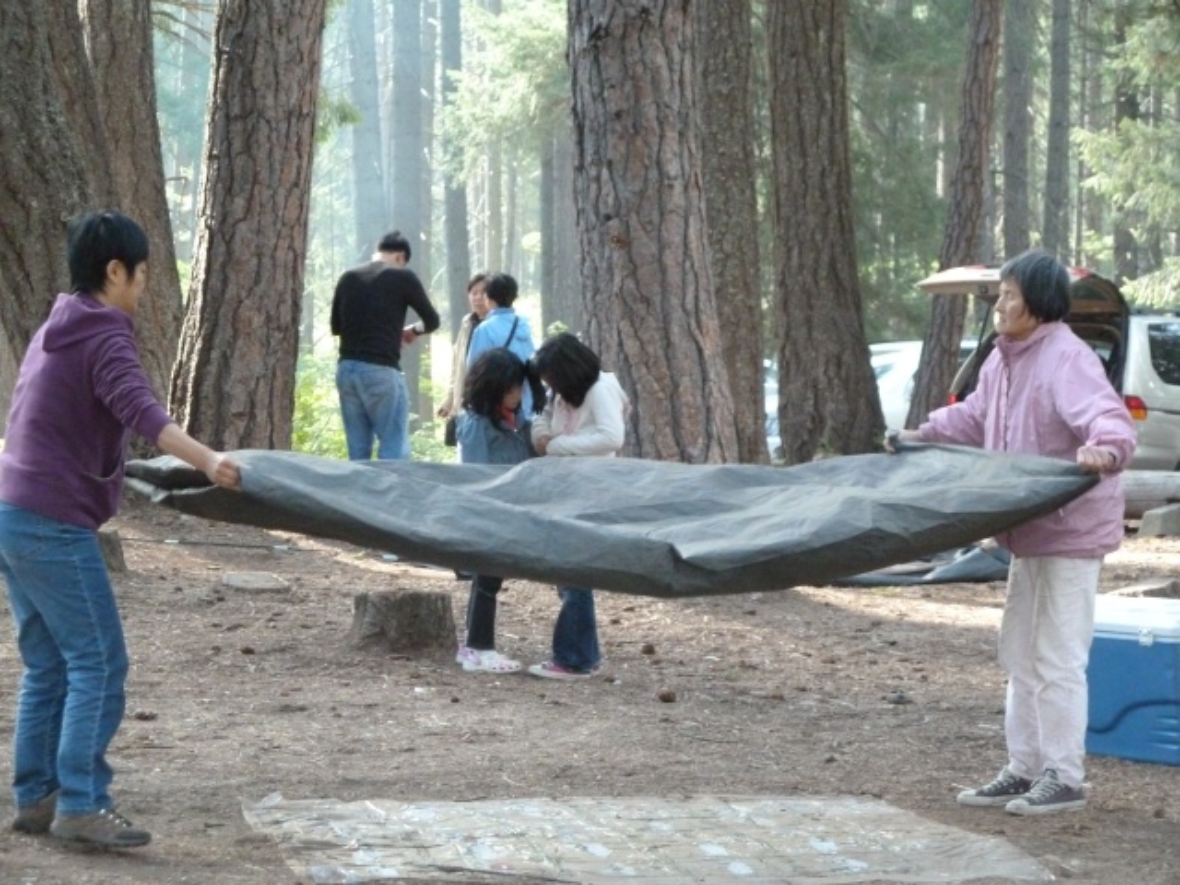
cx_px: 590
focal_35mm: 128
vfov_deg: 11.6
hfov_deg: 15.4
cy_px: 442
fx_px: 4363
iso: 640
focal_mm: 21
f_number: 4.4
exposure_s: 1/80
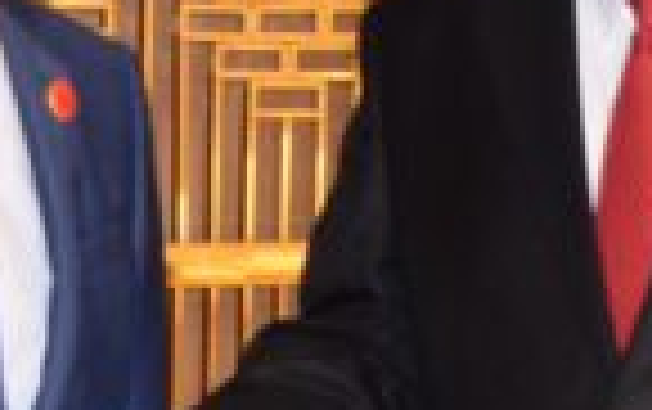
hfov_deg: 8.8
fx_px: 4252
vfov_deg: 5.5
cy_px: 225
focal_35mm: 239
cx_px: 288
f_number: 4.8
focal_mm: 36
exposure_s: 1/60
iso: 1400
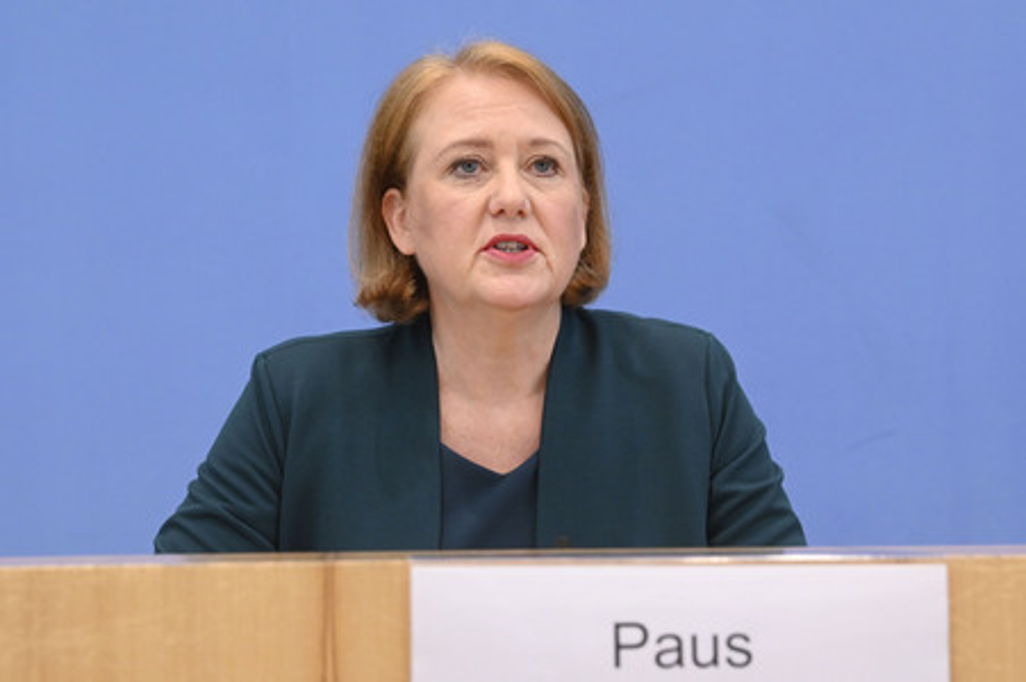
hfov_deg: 24.8
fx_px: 2335
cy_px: 341
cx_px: 513
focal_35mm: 82
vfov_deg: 16.6
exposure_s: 1/400
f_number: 7.1
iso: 4000
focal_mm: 82
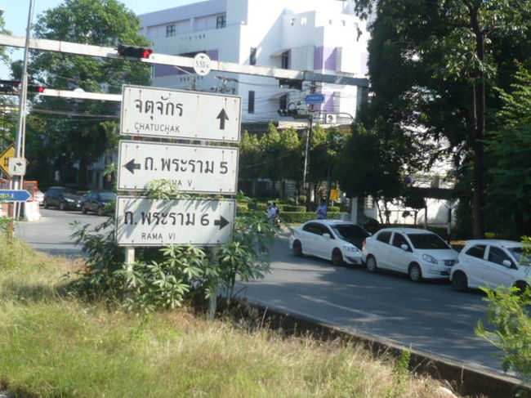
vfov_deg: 24.4
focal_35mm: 60
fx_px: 920
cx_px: 266
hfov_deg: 32.2
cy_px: 199
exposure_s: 1/500
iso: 100
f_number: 3.3
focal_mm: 6.6
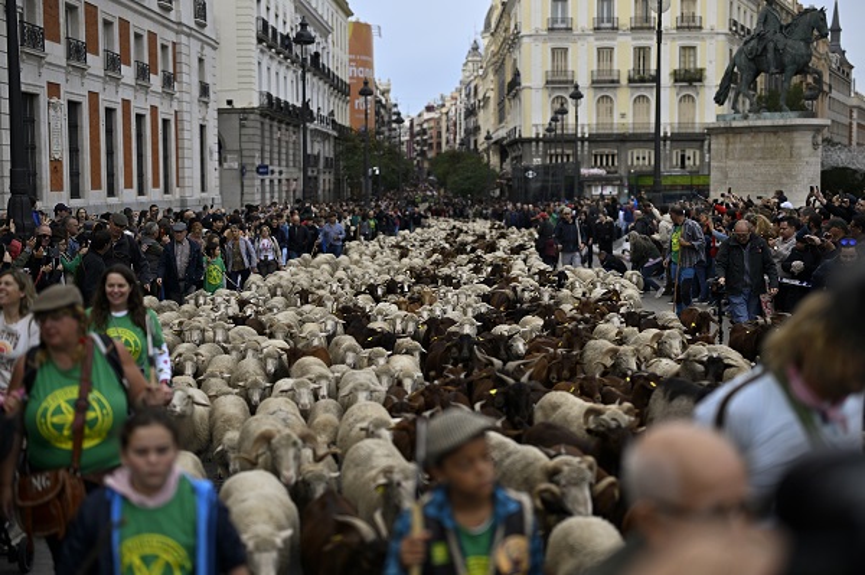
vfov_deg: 26.9
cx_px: 432
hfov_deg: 39.6
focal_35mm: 50
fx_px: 1200
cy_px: 288
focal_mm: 50
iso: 250
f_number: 1.6
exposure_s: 1/10000
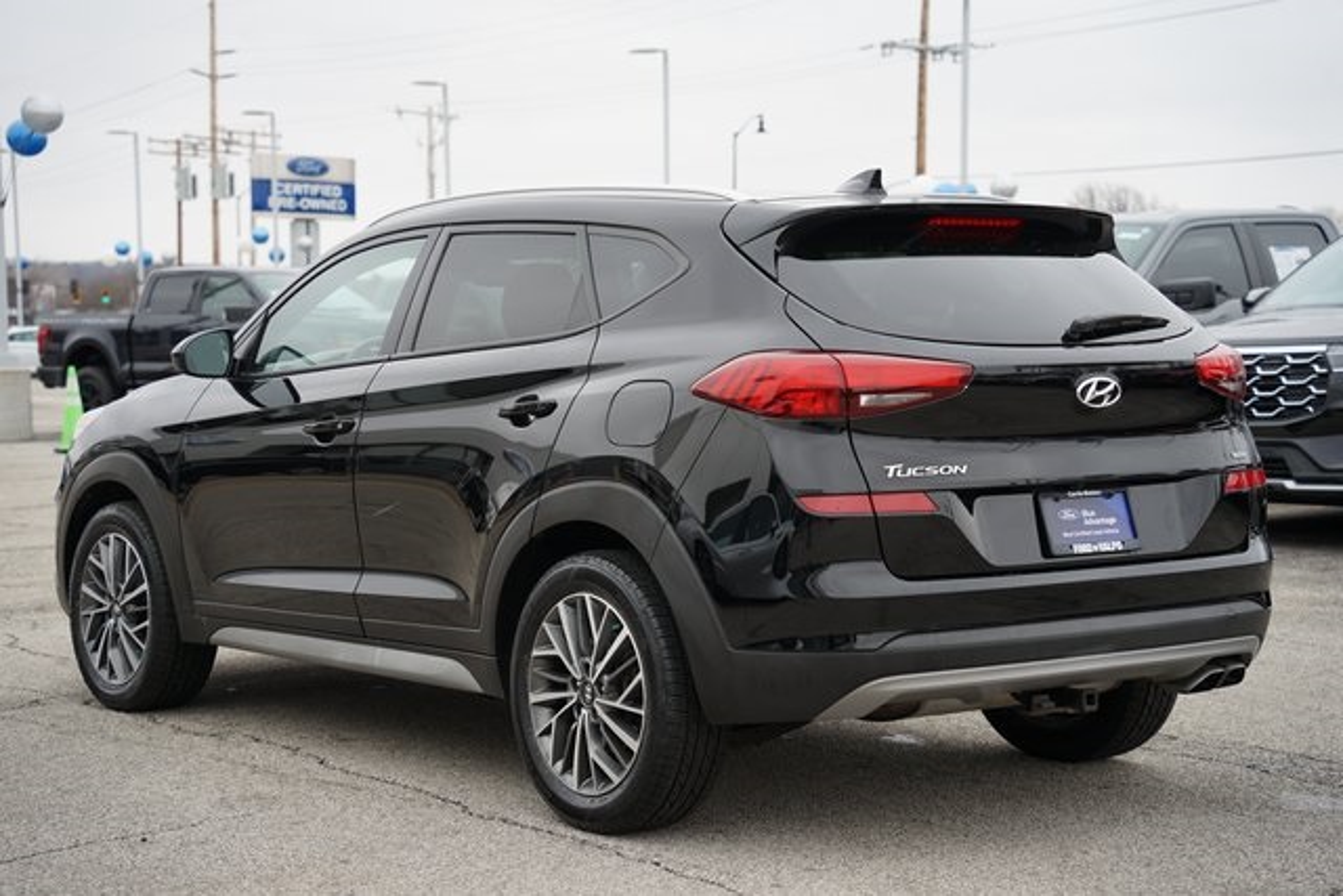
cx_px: 672
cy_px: 448
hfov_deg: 31.9
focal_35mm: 63
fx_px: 2351
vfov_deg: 21.6
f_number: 4
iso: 100
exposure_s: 1/80
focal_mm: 63
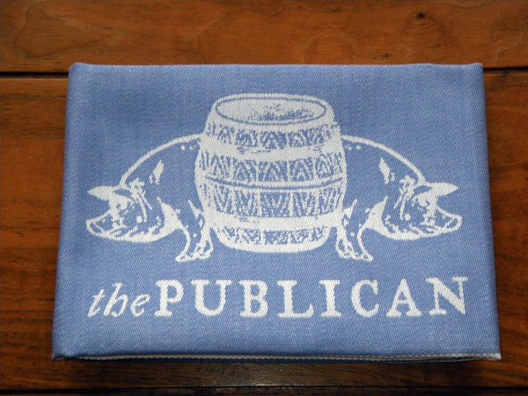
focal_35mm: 77
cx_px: 264
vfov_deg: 19.1
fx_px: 1174
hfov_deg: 25.3
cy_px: 198
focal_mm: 13.7
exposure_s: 1/100
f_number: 4.8
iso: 400
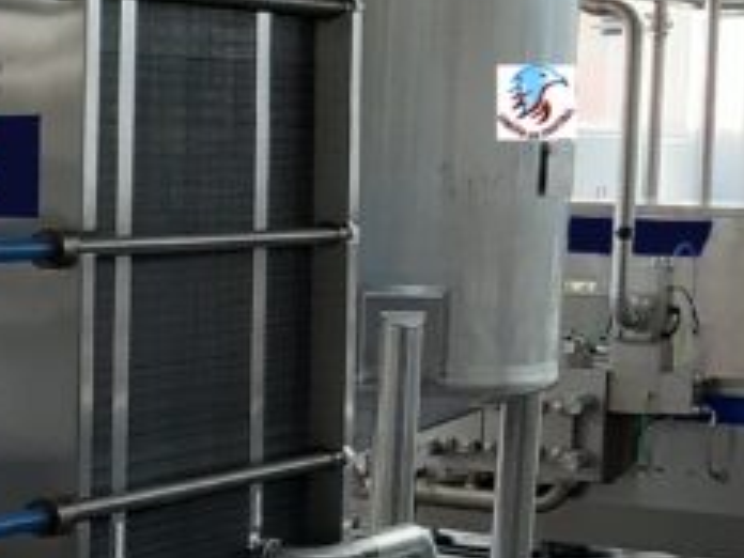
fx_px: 2558
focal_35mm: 119
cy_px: 308
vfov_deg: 12.4
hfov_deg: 14.5
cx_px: -609
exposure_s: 1/60
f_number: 1.7
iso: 160
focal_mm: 3.93
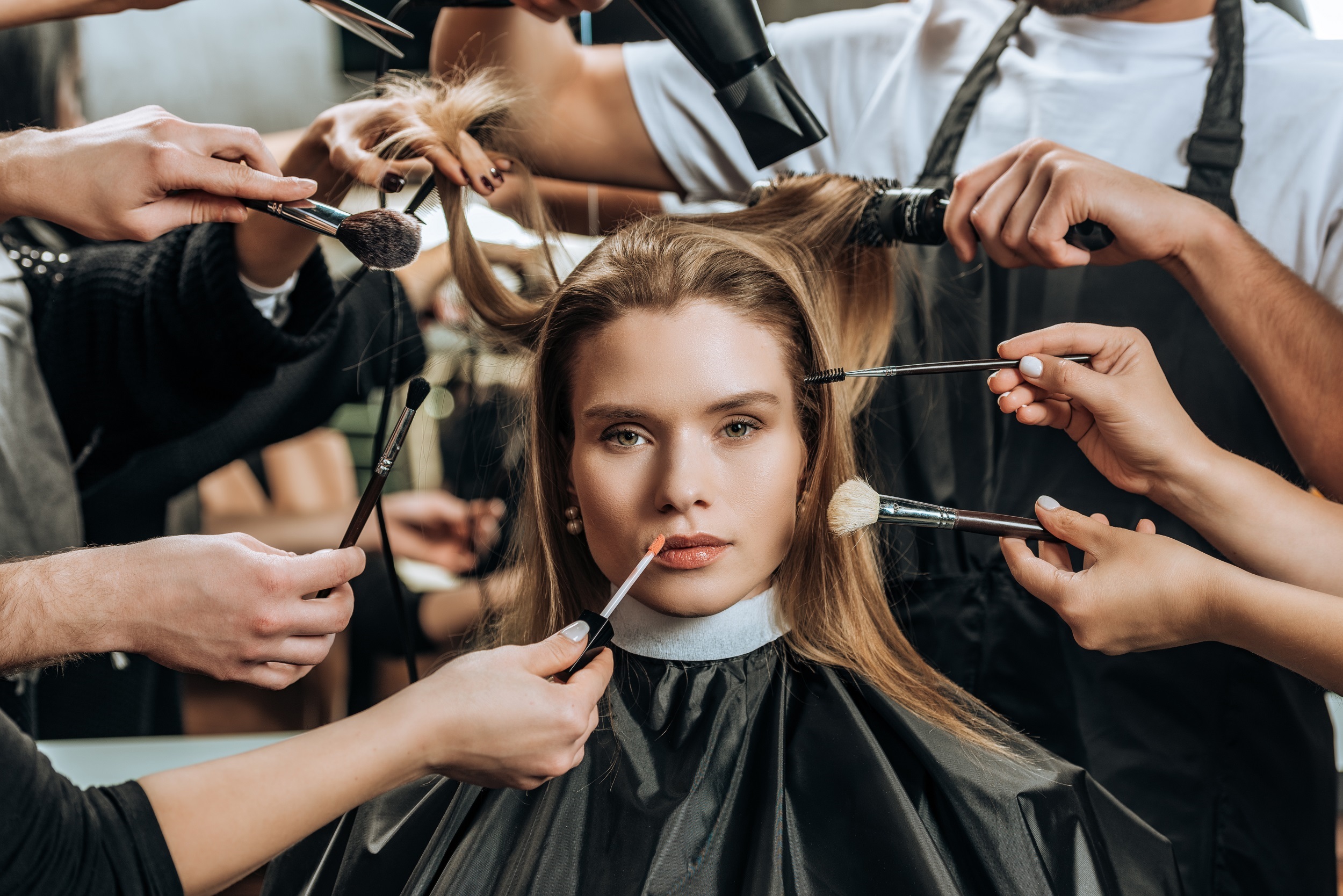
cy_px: 448
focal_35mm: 90
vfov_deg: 15.2
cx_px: 672
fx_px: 3358
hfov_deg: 22.6
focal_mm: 90
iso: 100
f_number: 4.5
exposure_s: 1/200
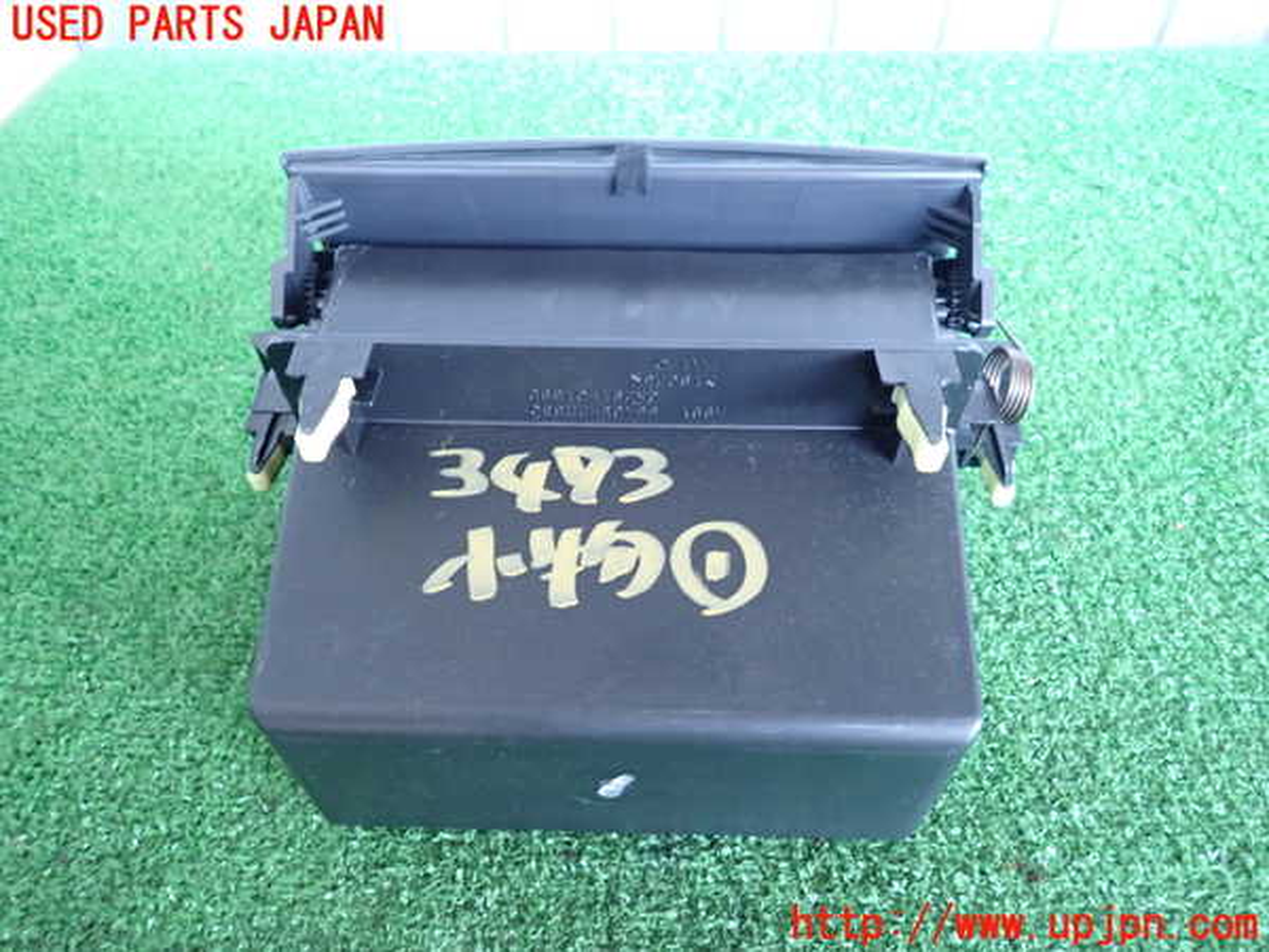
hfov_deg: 69.4
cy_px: 476
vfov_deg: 54.9
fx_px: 916
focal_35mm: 25
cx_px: 634
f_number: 2
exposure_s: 1/30
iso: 500
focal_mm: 4.5
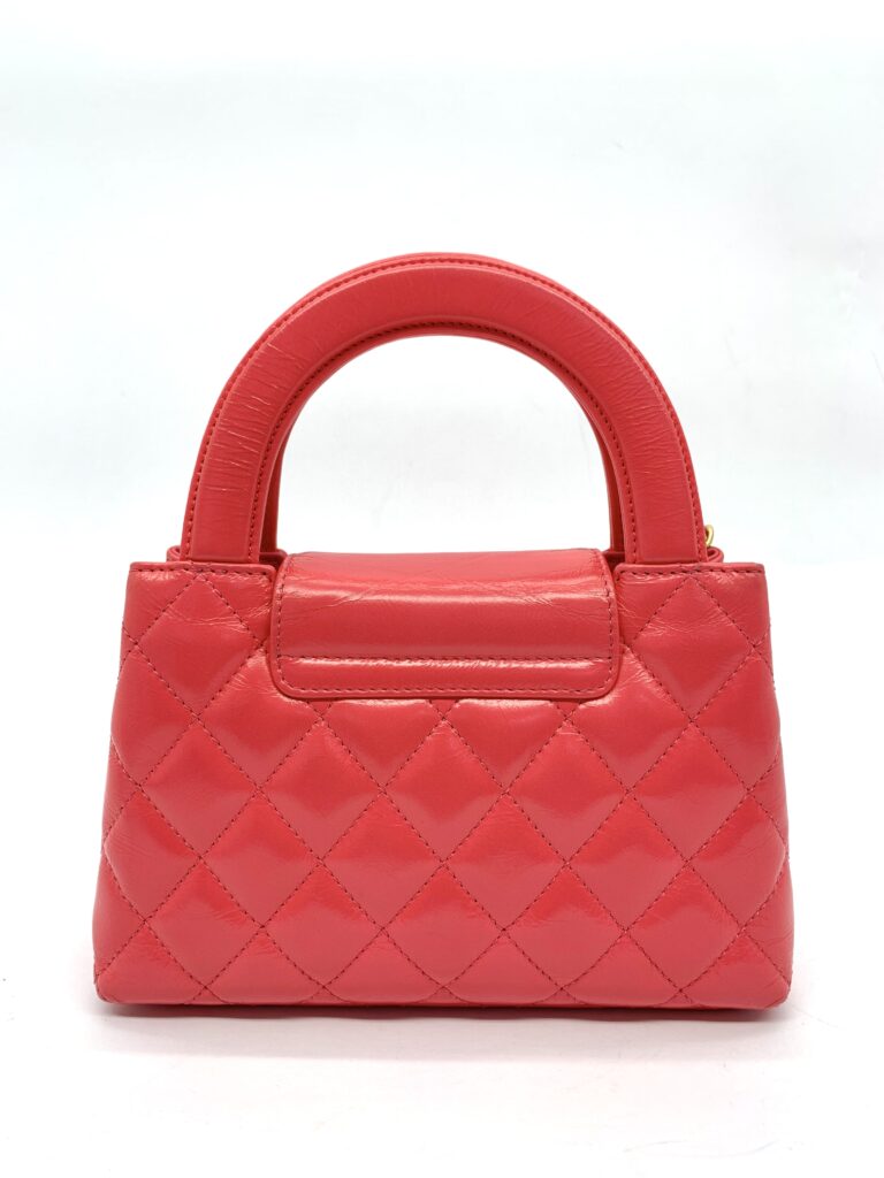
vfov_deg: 67.3
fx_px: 885
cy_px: 589
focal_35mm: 26
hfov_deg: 53.1
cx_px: 442
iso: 50
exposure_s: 1/100
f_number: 1.8
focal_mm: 4.25
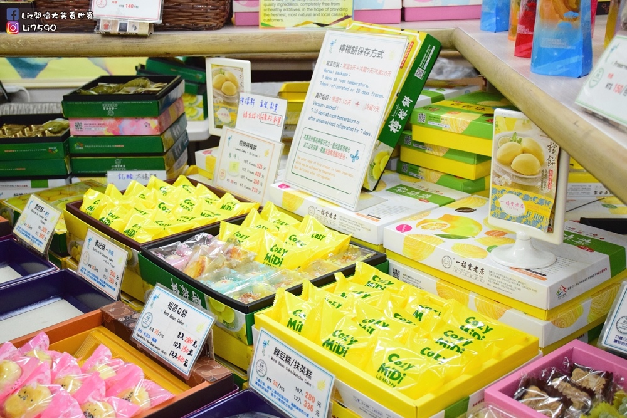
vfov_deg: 29.9
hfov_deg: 43.6
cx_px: 314
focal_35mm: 45
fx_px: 784
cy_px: 209
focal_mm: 30
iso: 4000
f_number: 5.6
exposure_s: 1/200
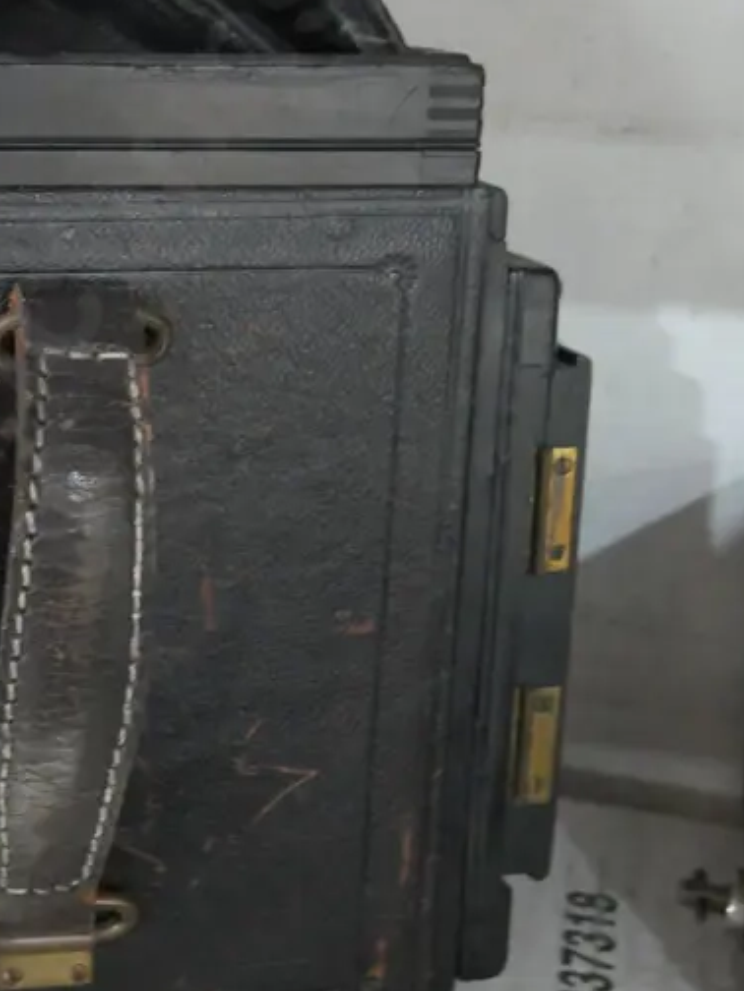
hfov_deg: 23.1
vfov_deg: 31.6
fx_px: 1748
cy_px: 378
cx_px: 3
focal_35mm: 61
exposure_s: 1/30
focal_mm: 15
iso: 3200
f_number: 3.6
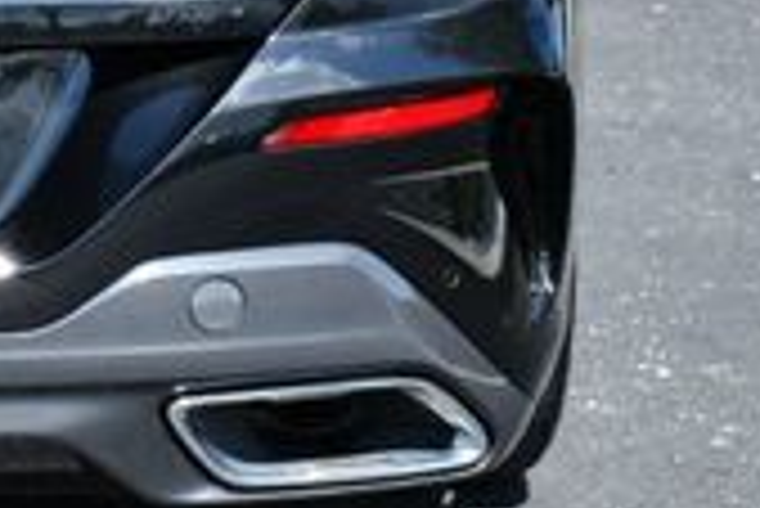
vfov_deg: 6.5
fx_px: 4479
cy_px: -83
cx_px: -333
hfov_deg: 9.5
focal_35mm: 212
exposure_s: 1/250
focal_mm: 28
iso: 180
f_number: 8
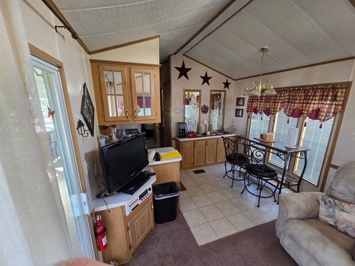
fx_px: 133
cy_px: 133
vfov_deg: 89.9
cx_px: 178
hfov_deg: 106.2
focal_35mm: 13
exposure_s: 1/60
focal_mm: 2.2
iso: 200
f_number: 2.2
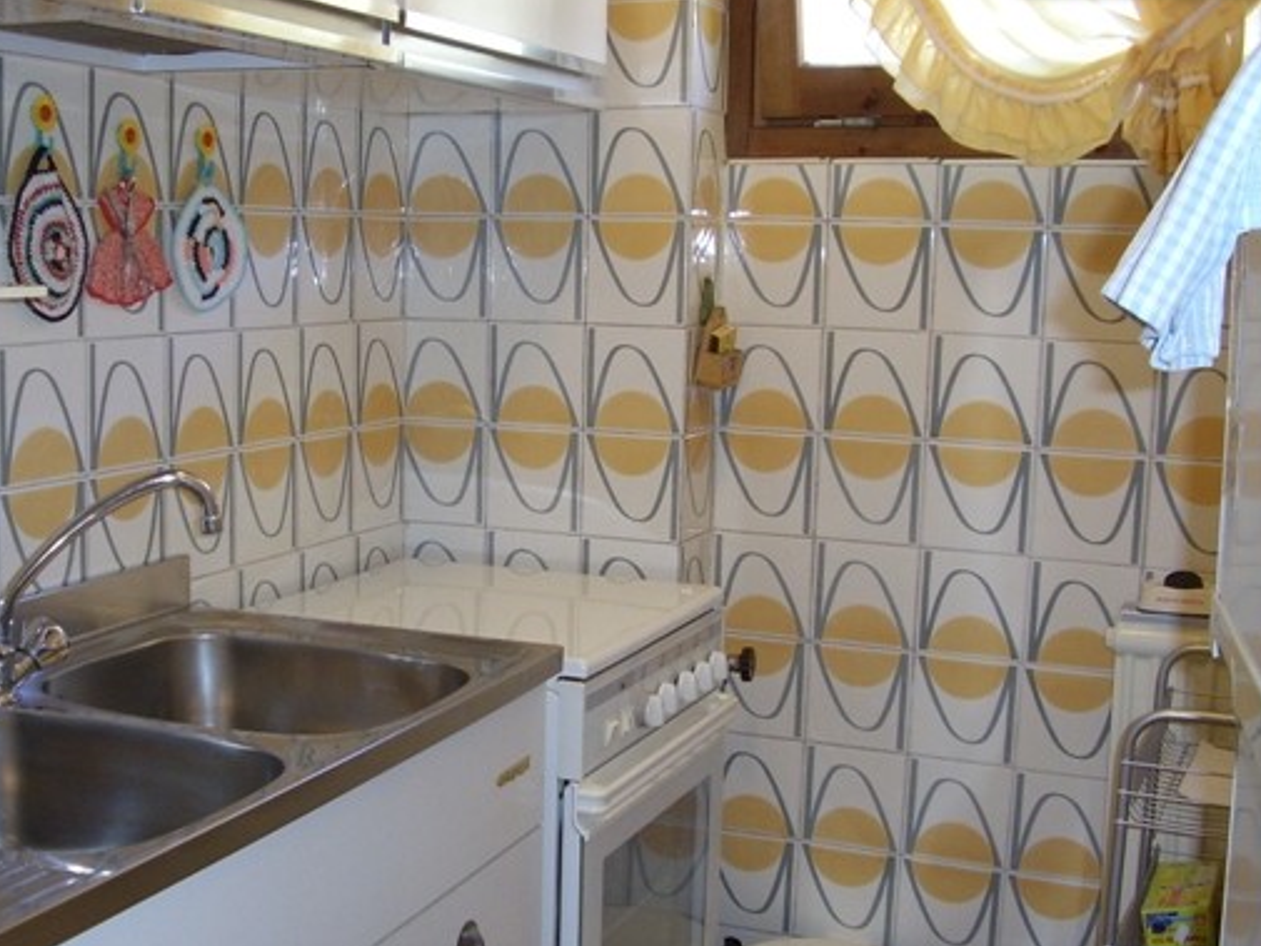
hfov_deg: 48.7
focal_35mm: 38
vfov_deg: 37.7
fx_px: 1385
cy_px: 447
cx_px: 502
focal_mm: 5.8
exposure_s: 1/30
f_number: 2.9
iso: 141
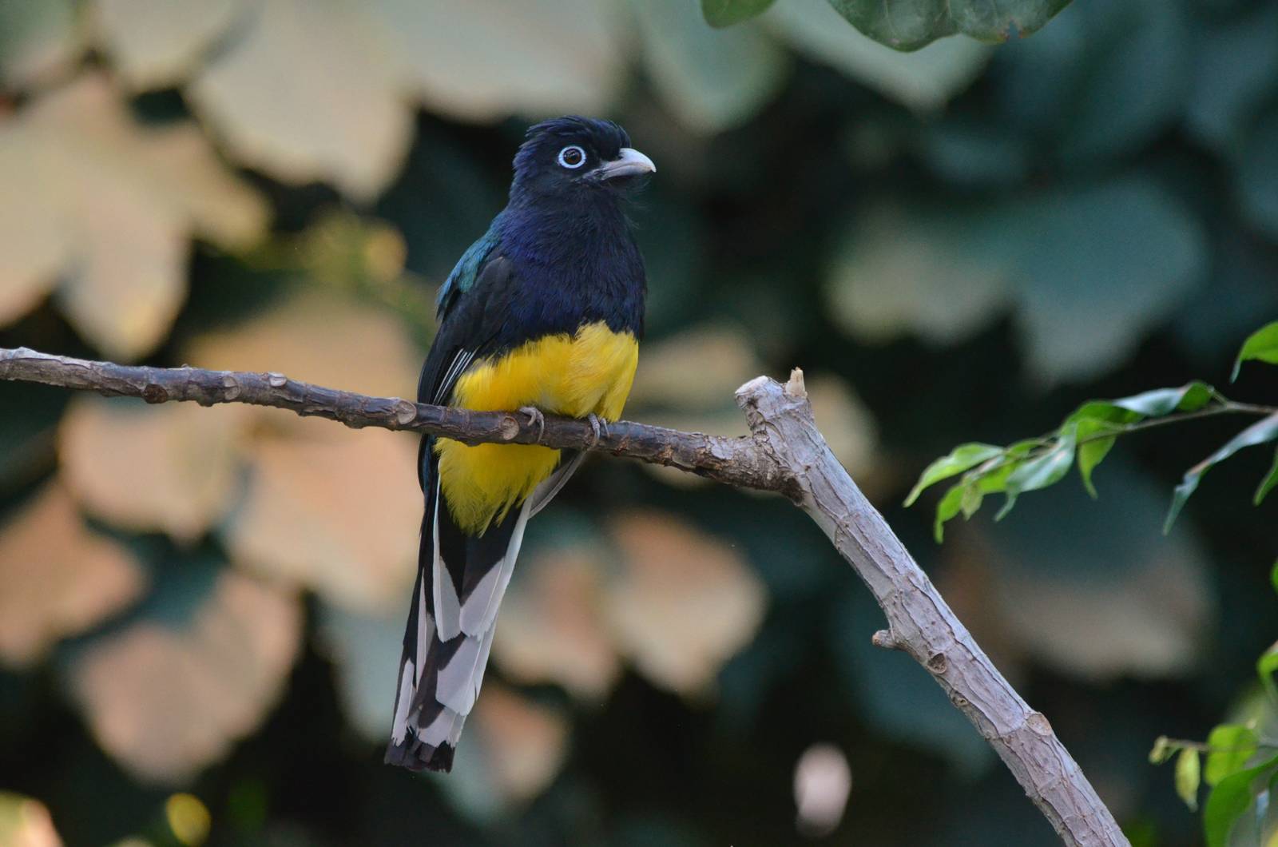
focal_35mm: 292
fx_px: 10363
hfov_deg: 7.1
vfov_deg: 4.7
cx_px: 639
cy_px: 424
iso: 2500
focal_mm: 195
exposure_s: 1/320
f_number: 4.8
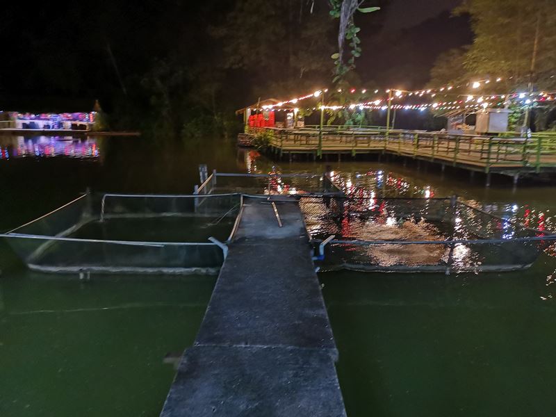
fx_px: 434
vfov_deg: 51.4
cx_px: 278
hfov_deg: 65.3
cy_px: 208
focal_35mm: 27
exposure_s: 1/16.7
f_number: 1.8
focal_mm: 3.95
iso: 1000
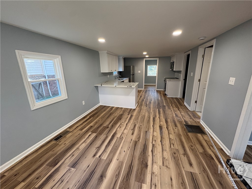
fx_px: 102
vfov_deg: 85.7
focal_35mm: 14
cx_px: 126
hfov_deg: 102.1
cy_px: 94
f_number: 2.2
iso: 250
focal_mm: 2.22
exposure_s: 1/87
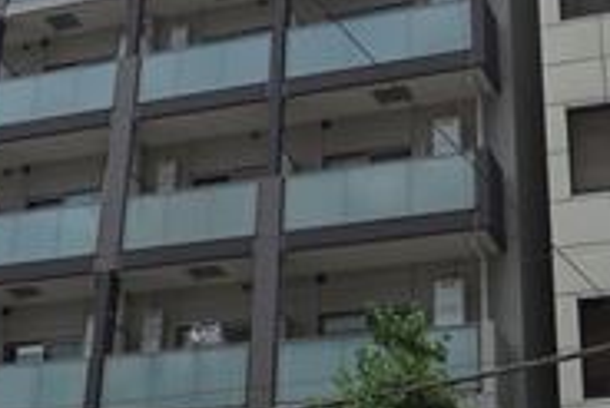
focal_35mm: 89
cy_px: 41
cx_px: 162
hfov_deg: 22.7
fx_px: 1505
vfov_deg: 15.3
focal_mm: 17
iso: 100
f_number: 9
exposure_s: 1/160
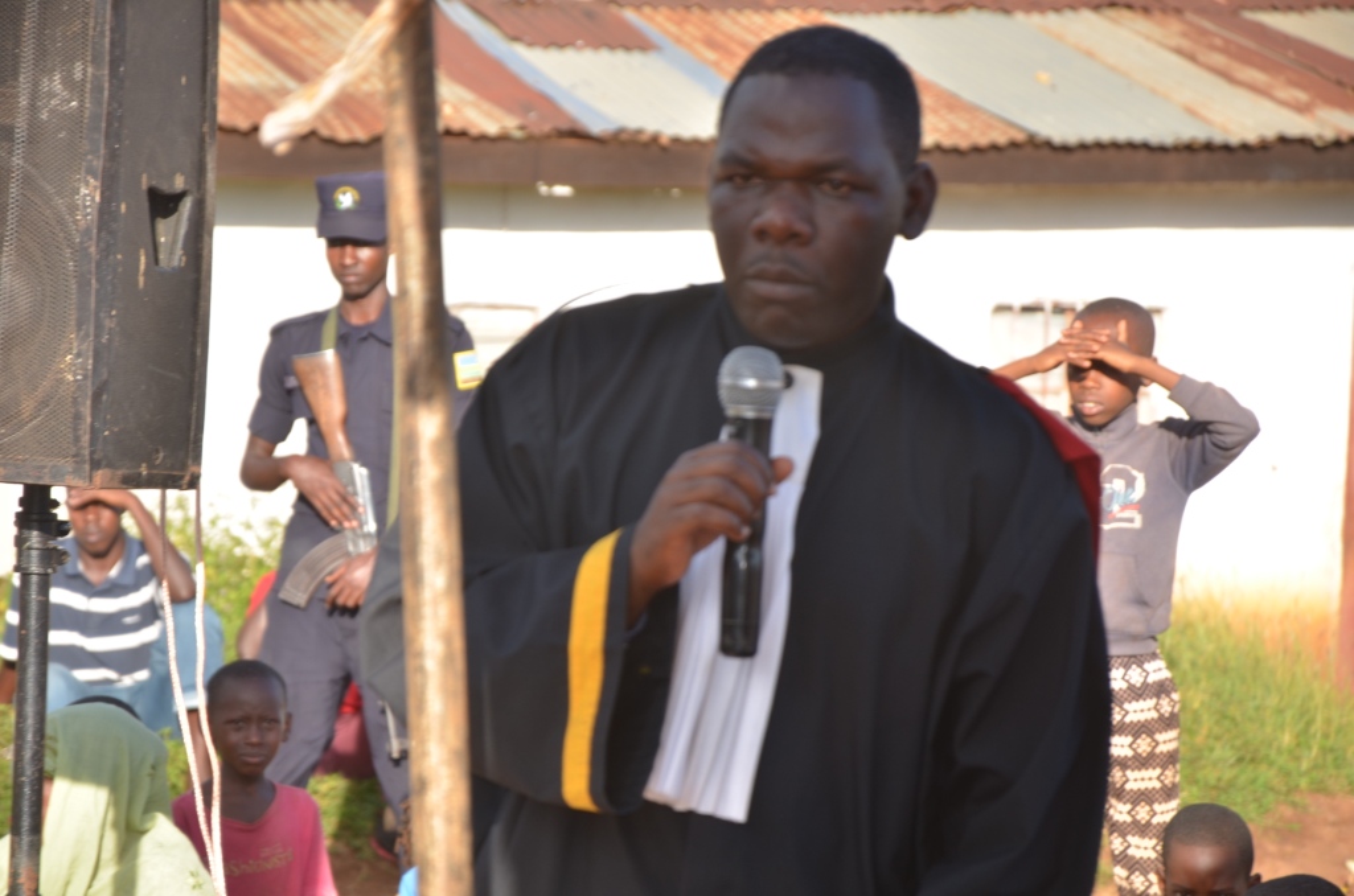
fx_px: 5911
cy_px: 448
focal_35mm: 158
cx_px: 677
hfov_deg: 13.1
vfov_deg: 8.7
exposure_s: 1/160
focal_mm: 105
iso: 100
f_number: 5.6
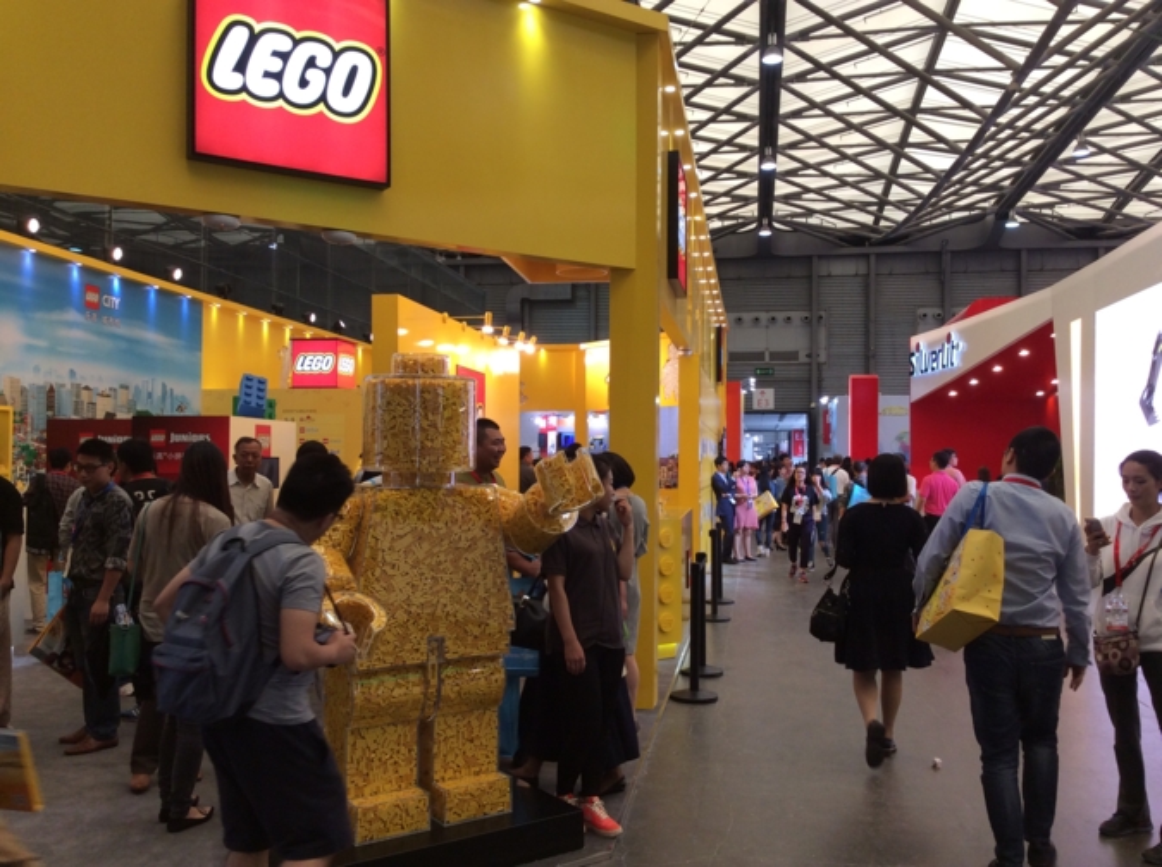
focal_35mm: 32
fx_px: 1072
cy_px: 434
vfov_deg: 44.0
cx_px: 581
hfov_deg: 56.9
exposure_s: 1/40
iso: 40
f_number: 2.4
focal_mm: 3.3
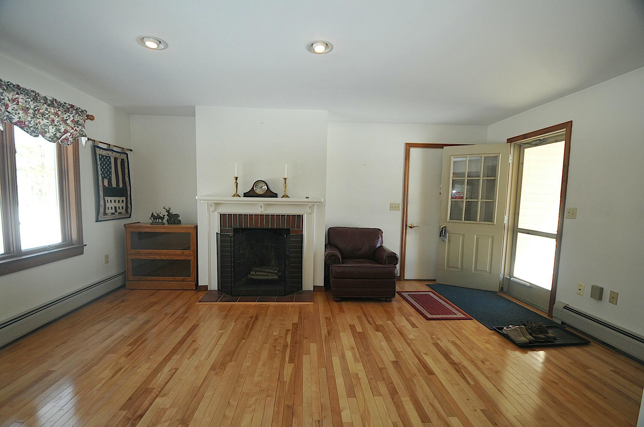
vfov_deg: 77.2
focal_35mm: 15
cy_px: 214
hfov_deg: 100.5
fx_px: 268
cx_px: 322
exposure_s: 1/200
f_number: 3.5
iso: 400
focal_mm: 10
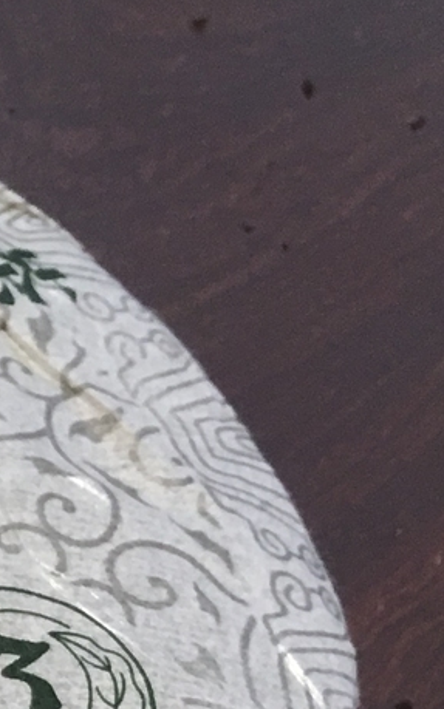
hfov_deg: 8.4
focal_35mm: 134
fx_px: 2594
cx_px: -856
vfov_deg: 14.9
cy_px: 925
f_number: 2.2
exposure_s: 1/33
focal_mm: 4.15
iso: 50
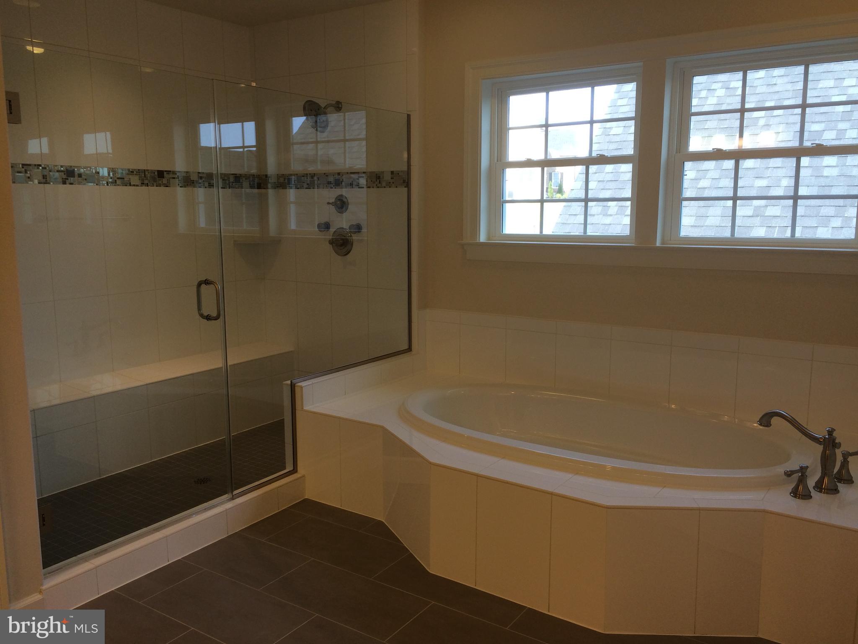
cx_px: 429
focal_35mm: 29
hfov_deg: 61.7
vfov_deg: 48.2
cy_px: 322
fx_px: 719
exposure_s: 1/60
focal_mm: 4.15
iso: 40
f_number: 2.2
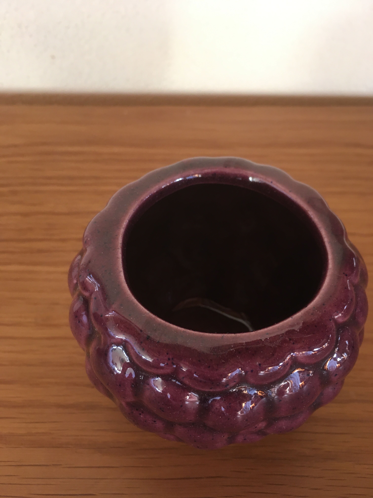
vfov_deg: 61.7
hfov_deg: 48.2
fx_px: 417
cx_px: 186
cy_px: 249
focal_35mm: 29
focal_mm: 4.15
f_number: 2.2
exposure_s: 1/33
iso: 125
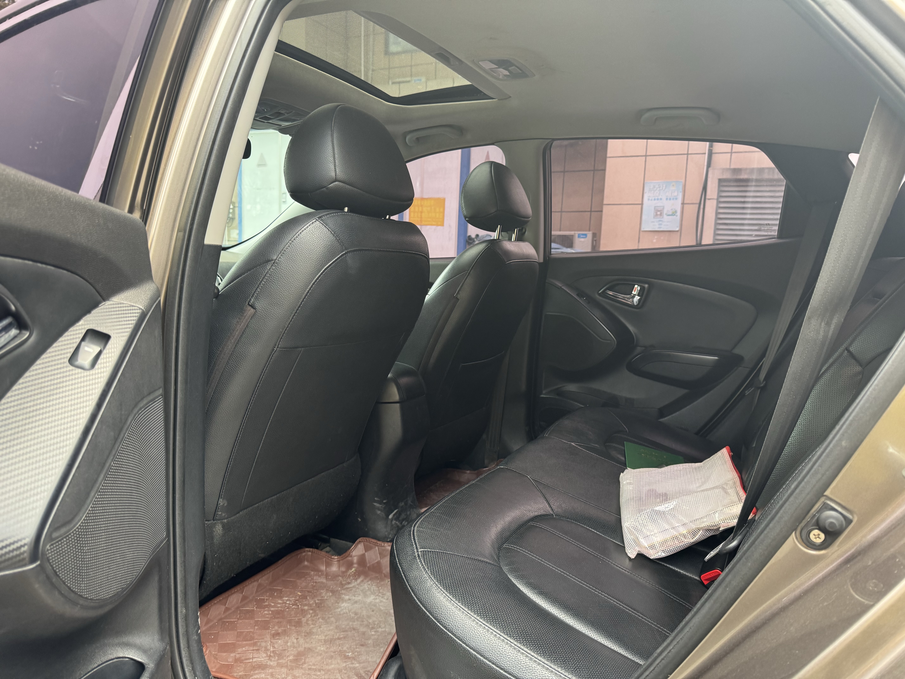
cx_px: 452
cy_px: 340
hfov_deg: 71.6
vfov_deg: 56.8
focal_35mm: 24
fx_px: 627
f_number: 1.78
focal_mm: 6.76
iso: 200
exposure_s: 1/66
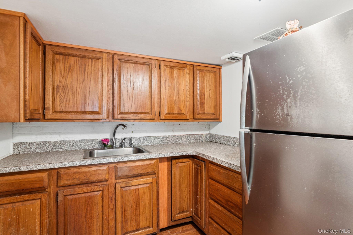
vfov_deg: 67.4
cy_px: 118
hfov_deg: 90.0
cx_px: 176
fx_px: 176
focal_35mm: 18
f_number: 8
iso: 400
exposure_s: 1/2.5
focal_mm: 18
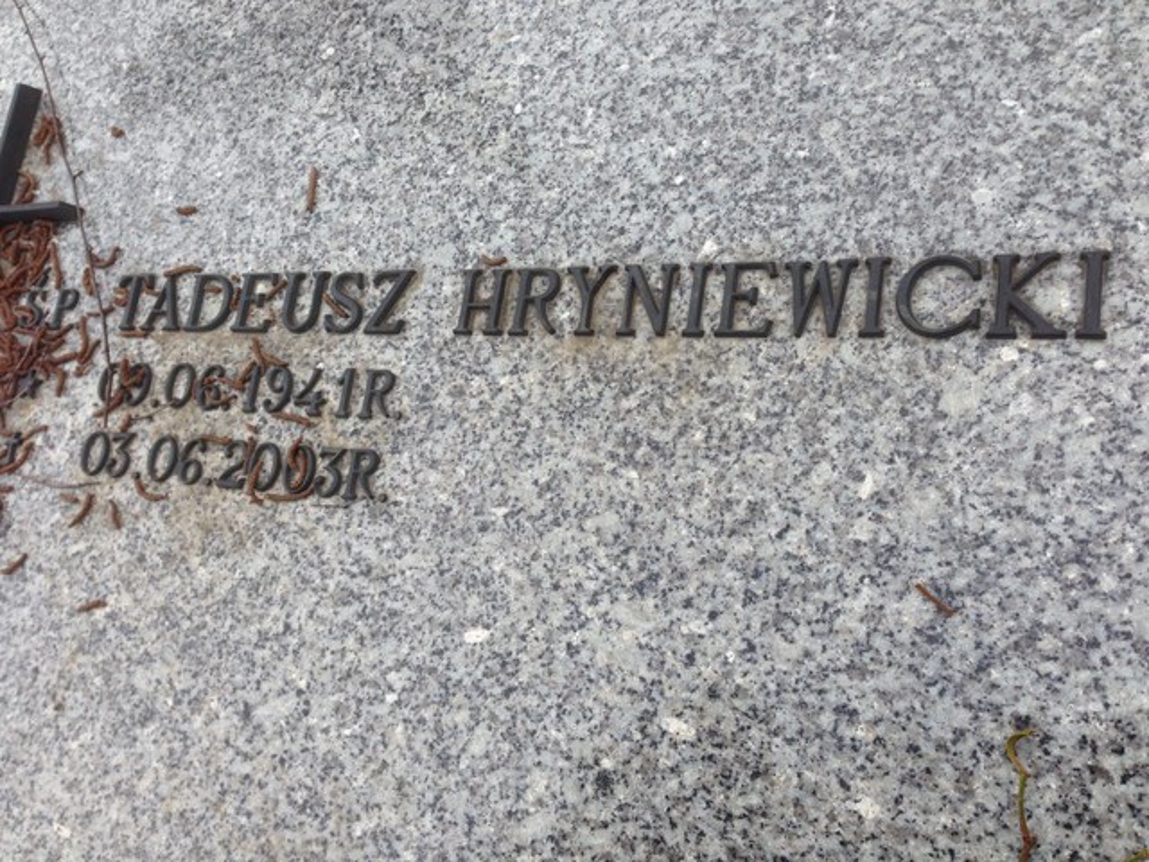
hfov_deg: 55.4
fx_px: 1095
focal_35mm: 33
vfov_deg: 42.9
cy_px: 431
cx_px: 574
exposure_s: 1/985
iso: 50
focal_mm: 4.12
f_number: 2.4
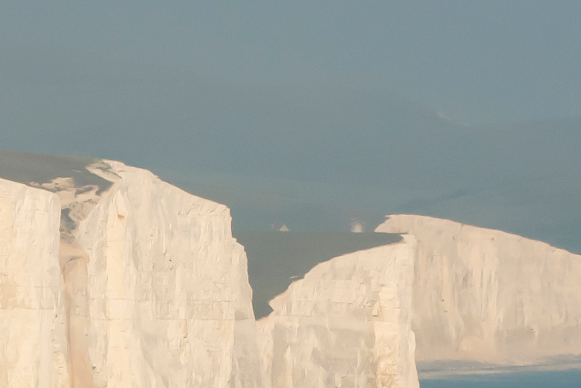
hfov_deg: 2.3
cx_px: 81
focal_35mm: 891
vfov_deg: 1.5
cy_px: 706
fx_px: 14379
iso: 200
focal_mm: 70.27
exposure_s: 1/1000
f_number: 6.3
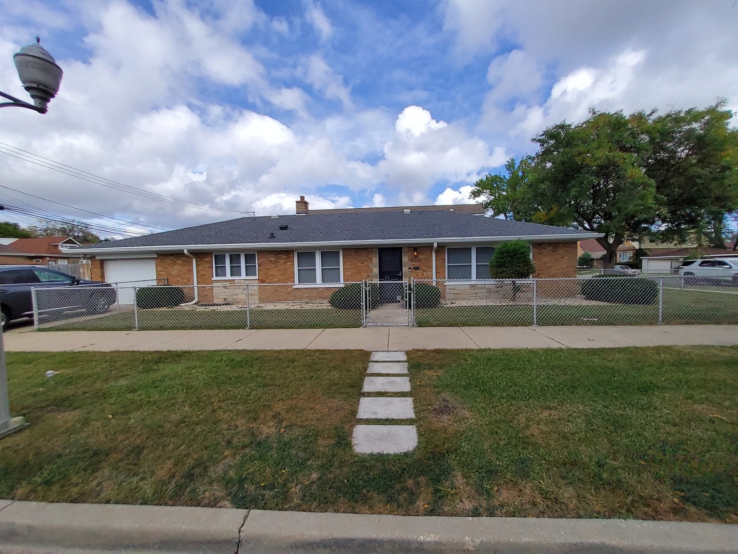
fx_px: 277
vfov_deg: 89.9
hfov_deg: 106.2
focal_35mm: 13
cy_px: 277
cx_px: 369
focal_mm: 1.13
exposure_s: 1/1262
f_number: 2.2
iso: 50
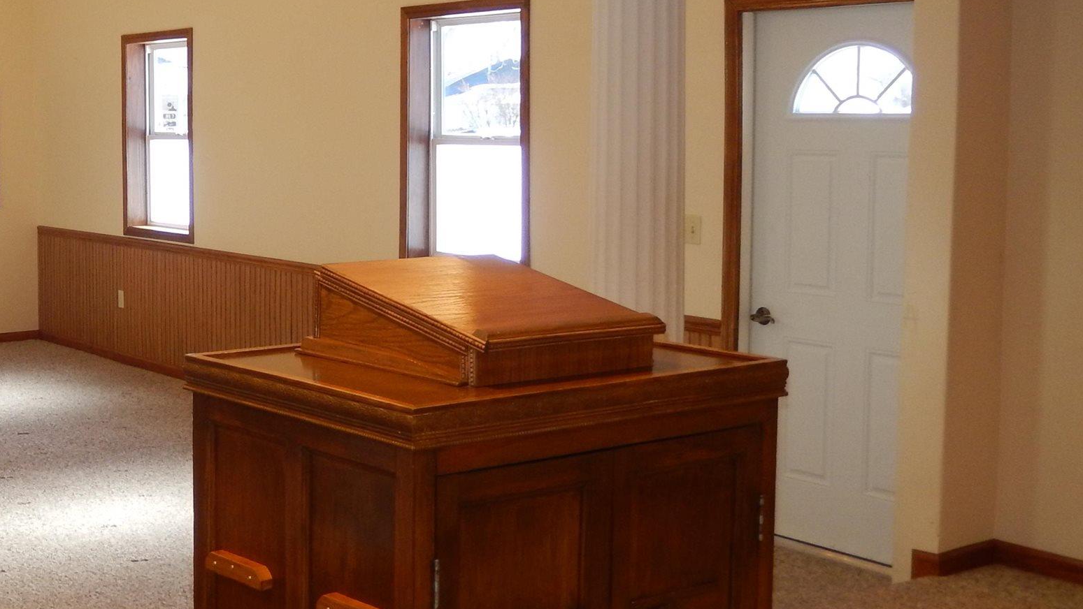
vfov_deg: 22.2
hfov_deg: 36.3
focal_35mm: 54
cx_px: 122
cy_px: 240
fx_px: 1551
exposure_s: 1/40
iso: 125
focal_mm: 4.5
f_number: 3.4
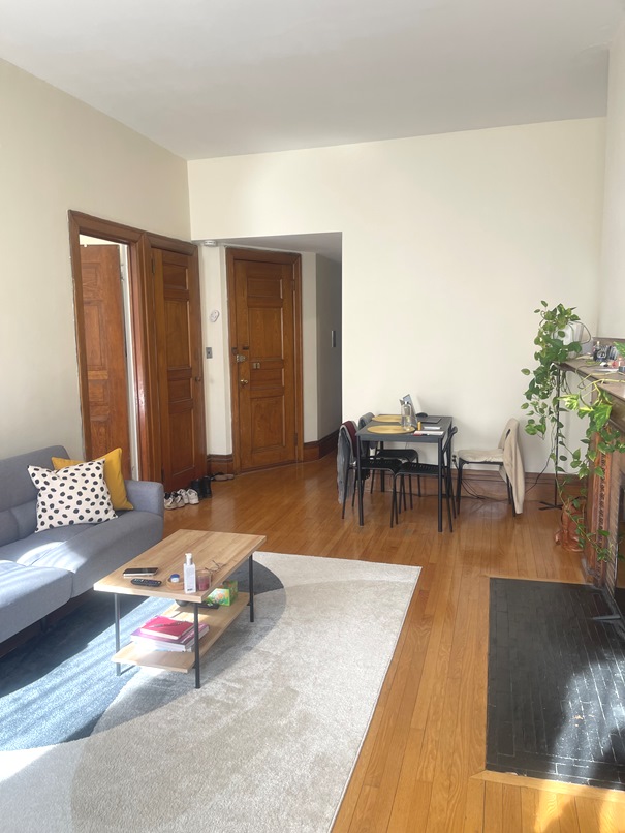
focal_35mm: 25
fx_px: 602
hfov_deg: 54.9
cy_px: 416
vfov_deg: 69.4
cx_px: 312
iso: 64
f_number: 1.6
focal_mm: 5.1
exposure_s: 1/121
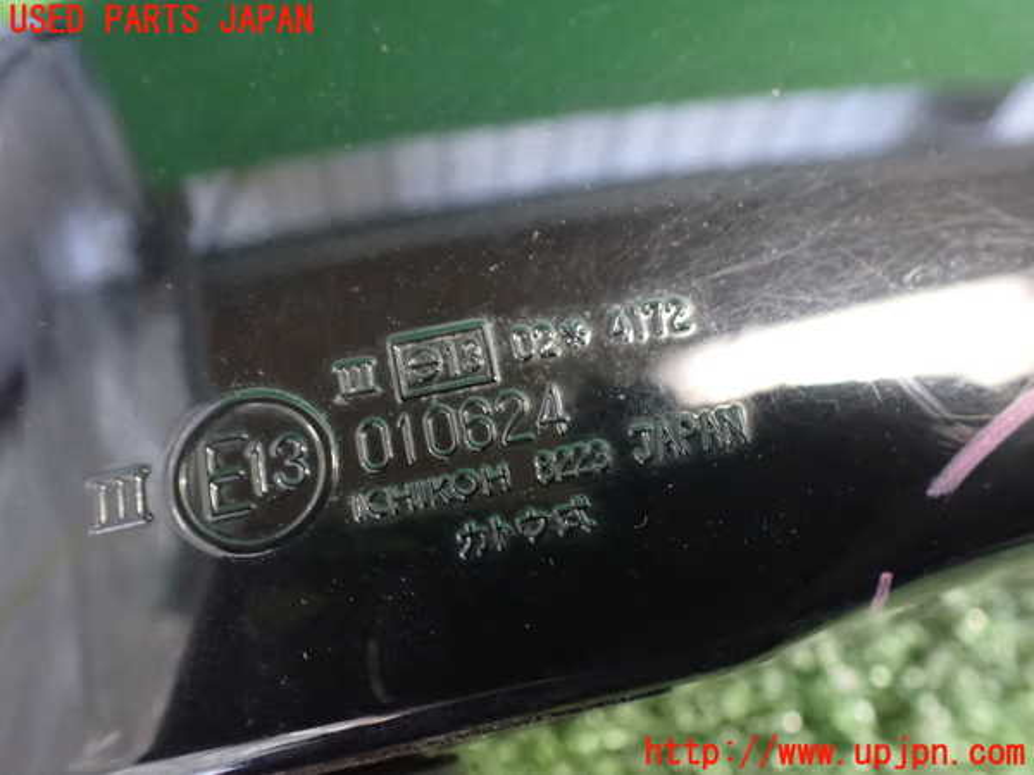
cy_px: 388
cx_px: 517
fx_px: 896
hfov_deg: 60.0
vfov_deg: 46.8
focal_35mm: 30
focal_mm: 5.4
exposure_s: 1/30
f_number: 2.3
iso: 1250
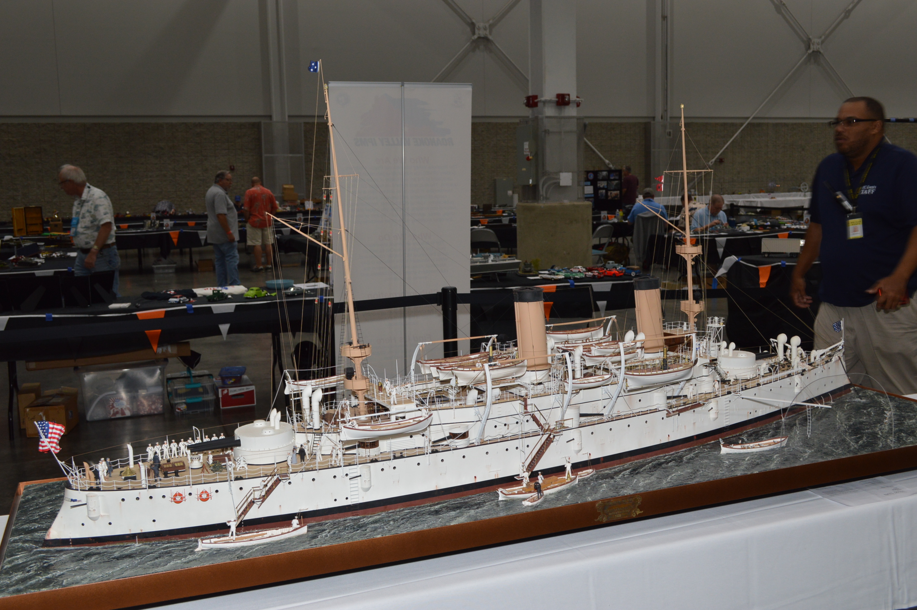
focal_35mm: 36
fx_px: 916
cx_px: 458
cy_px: 305
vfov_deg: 36.8
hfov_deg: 53.2
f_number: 8
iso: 360
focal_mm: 24
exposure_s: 1/60
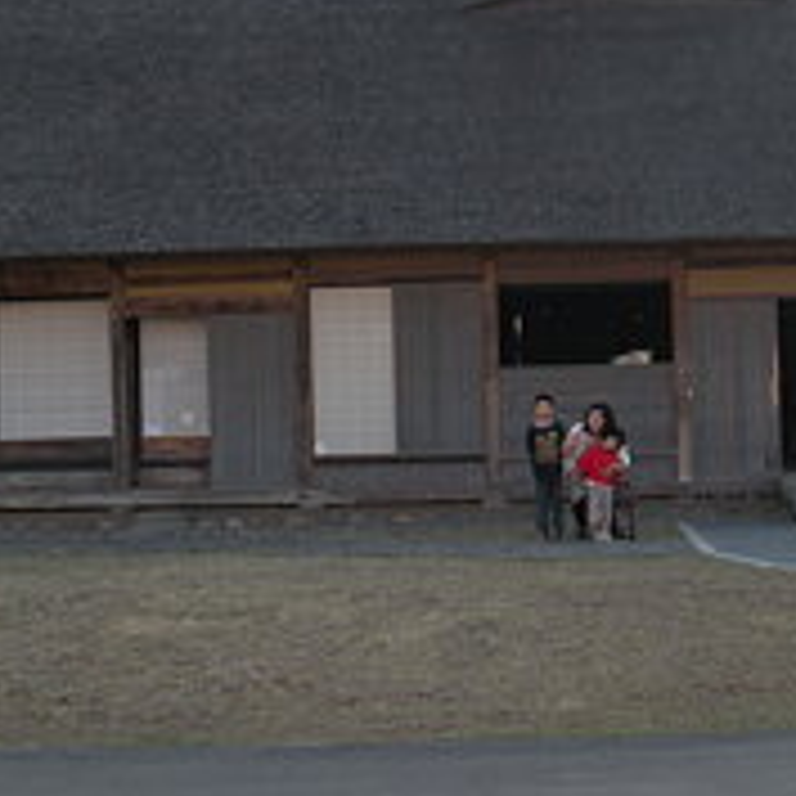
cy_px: 337
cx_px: 470
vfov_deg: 21.9
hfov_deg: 21.9
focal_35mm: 79
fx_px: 2055
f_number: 3.8
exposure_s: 1/187
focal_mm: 5.9
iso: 64
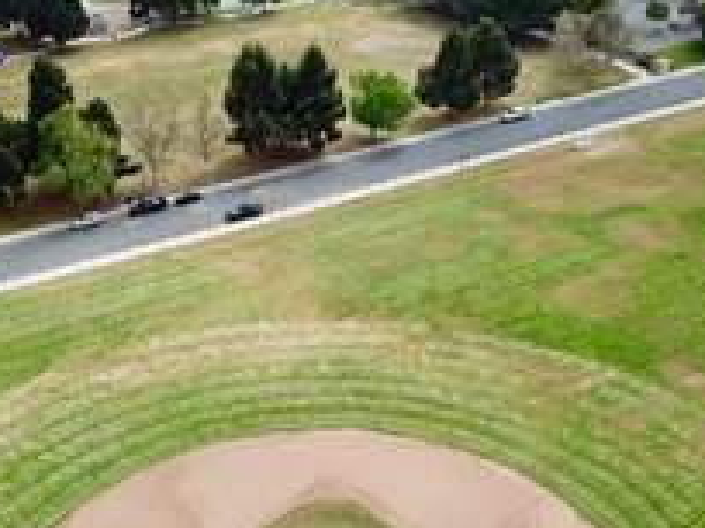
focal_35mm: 51
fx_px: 1039
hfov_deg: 37.5
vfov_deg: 28.2
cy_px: 393
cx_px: 342
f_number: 2.2
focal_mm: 4.73
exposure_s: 1/1089
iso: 100
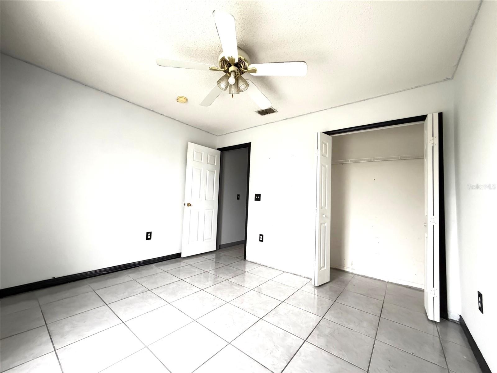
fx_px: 201
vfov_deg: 85.7
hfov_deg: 102.1
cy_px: 186
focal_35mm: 14
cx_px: 248
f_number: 2.2
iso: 640
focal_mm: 2.22
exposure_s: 1/60
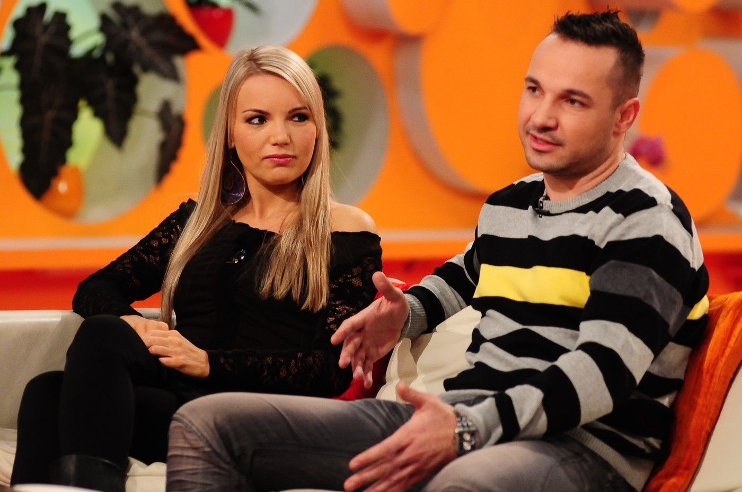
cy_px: 246
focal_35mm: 202
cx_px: 371
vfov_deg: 6.8
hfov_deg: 10.2
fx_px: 4167
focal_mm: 135
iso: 1600
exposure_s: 1/160
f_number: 3.2
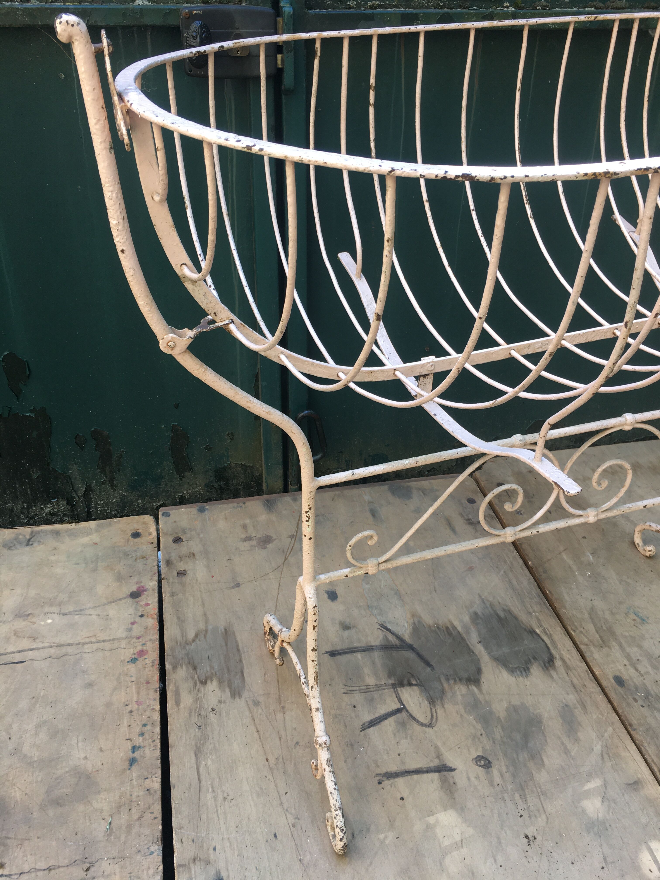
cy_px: 440
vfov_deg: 61.7
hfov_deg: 48.2
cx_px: 330
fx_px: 737
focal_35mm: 29
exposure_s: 1/50
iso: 32
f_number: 2.2
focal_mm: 4.15
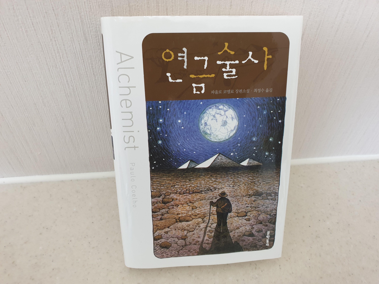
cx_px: 190
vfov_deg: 53.1
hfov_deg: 67.3
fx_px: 285
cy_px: 142
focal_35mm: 26
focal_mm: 4.3
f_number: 2.4
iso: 250
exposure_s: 1/20
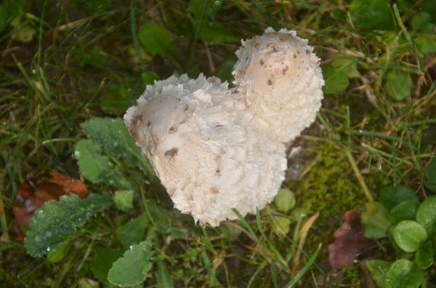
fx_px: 3625
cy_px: 144
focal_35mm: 300
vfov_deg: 4.6
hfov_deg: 6.9
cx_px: 218
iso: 100
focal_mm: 200
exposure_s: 1/250
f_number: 7.1
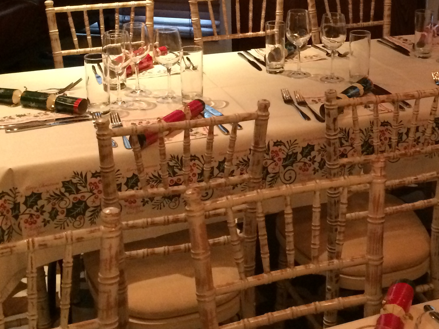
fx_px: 850
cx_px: 324
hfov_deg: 28.6
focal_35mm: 67
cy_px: 28
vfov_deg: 21.4
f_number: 2.2
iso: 320
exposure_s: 1/15
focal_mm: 4.12
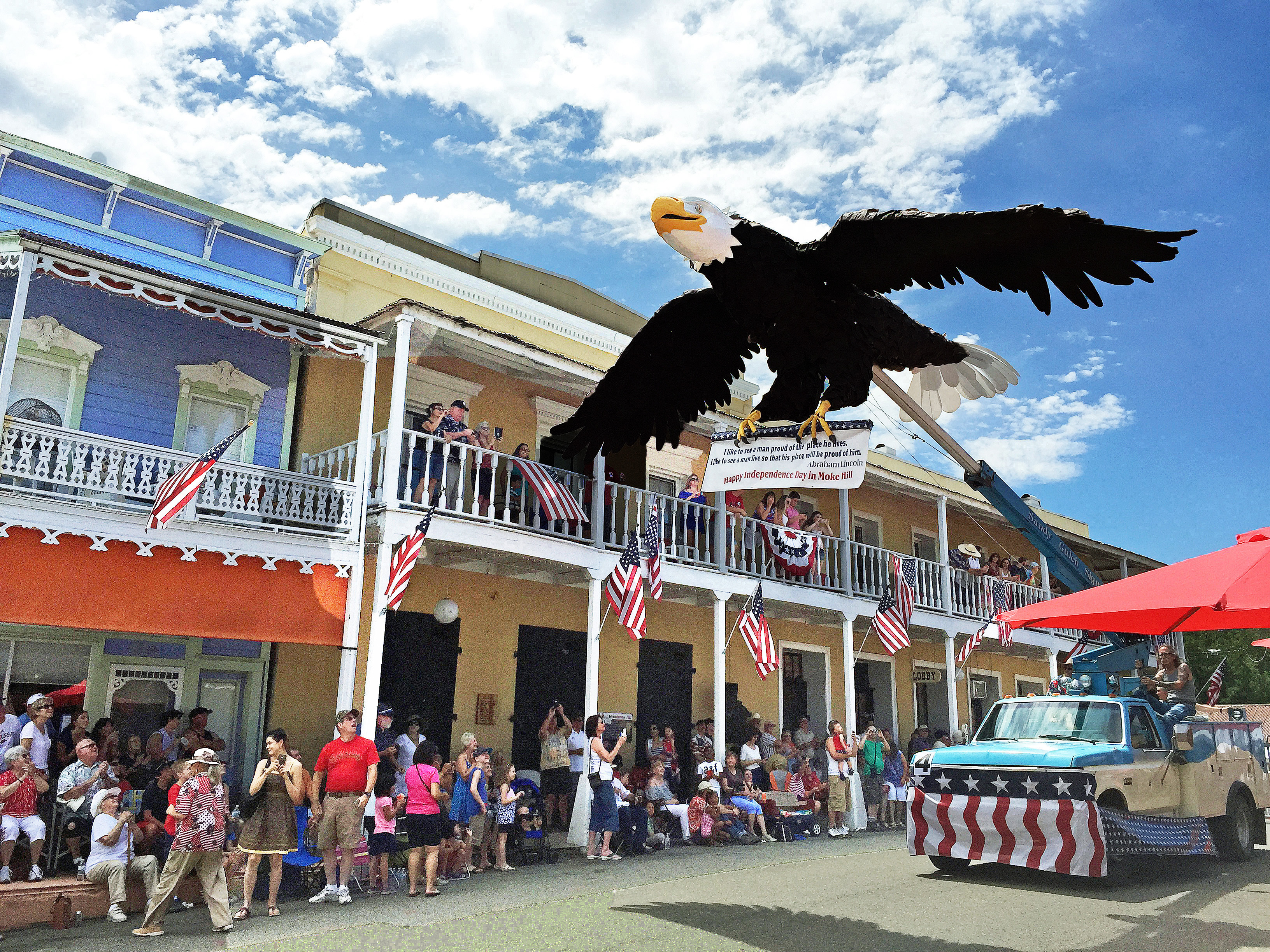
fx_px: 1064
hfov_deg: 61.7
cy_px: 476
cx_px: 635
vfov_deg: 48.2
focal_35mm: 29
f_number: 2.2
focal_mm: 4.15
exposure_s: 1/3597
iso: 32
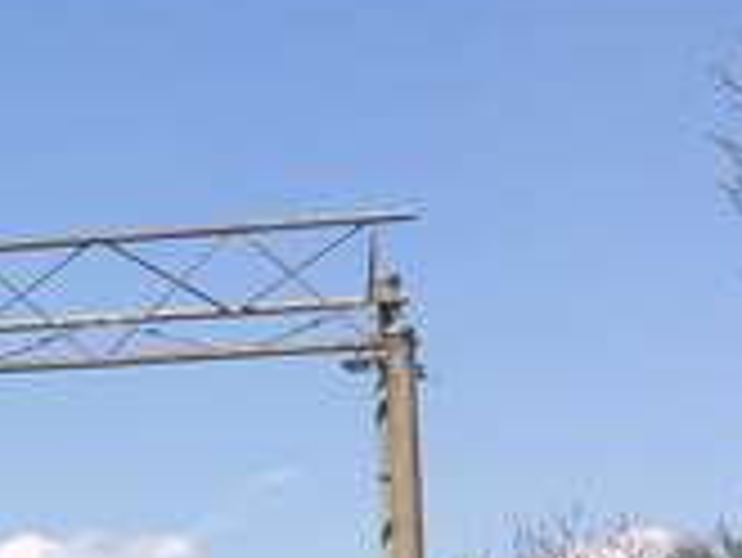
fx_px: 2896
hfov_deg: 12.4
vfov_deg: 10.8
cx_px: -868
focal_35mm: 135
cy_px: 657
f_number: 2.2
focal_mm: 4.15
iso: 25
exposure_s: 1/2079
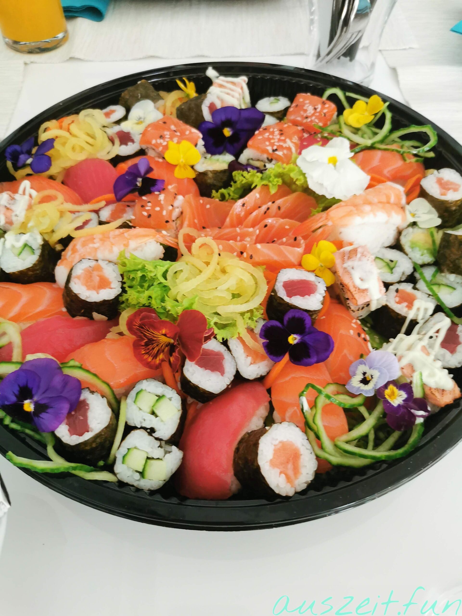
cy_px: 308
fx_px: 480
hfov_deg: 51.4
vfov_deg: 65.3
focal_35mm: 27
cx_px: 231
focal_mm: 5.58
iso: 200
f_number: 1.8
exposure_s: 1/50
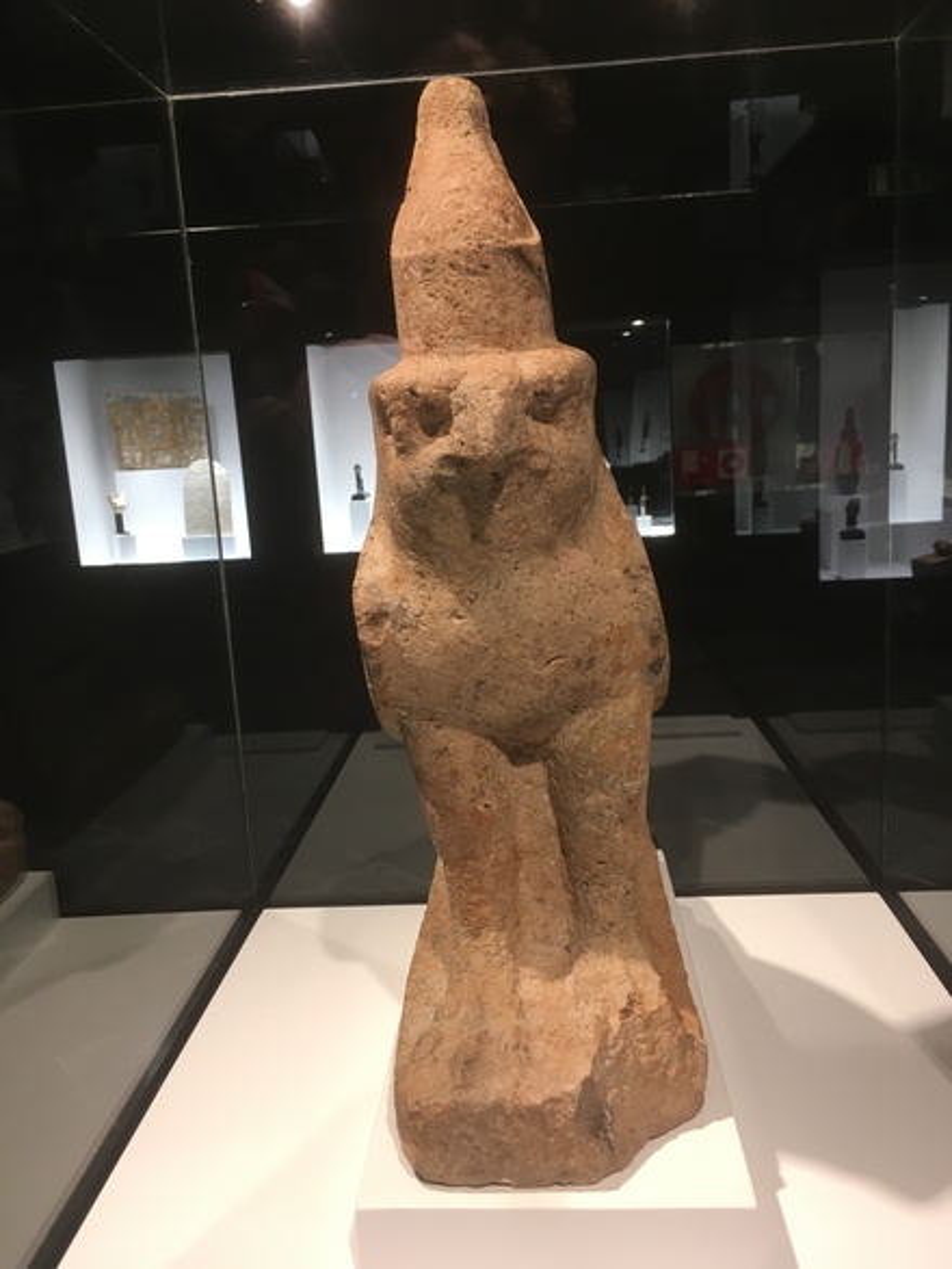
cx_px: 476
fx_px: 1063
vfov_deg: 61.6
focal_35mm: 29
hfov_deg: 48.3
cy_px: 634
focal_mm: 4.15
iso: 80
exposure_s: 1/33
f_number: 2.2
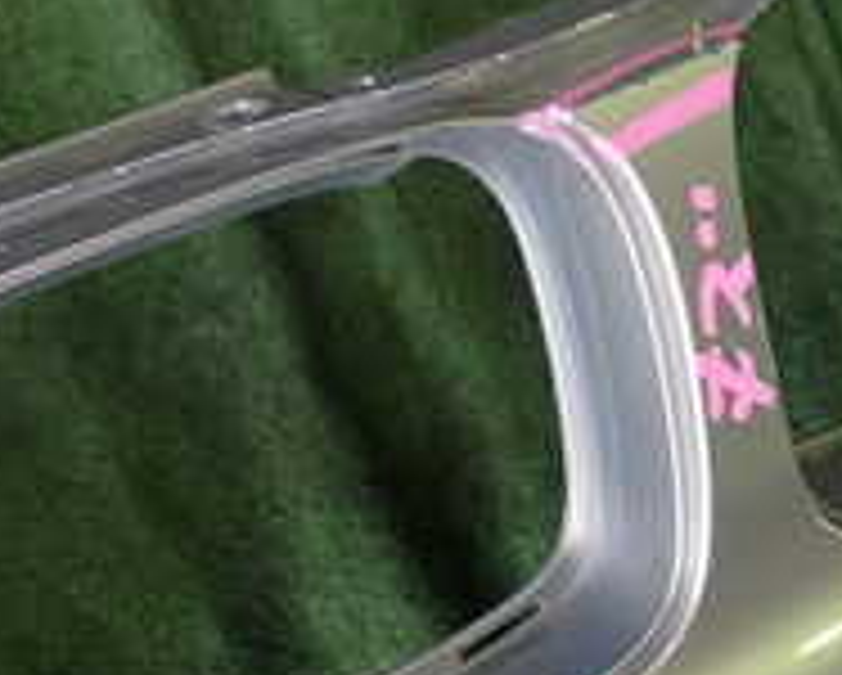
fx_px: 2345
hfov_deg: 20.4
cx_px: 378
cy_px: 454
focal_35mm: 94
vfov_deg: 16.4
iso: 200
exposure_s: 1/30
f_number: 2.3
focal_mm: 5.4
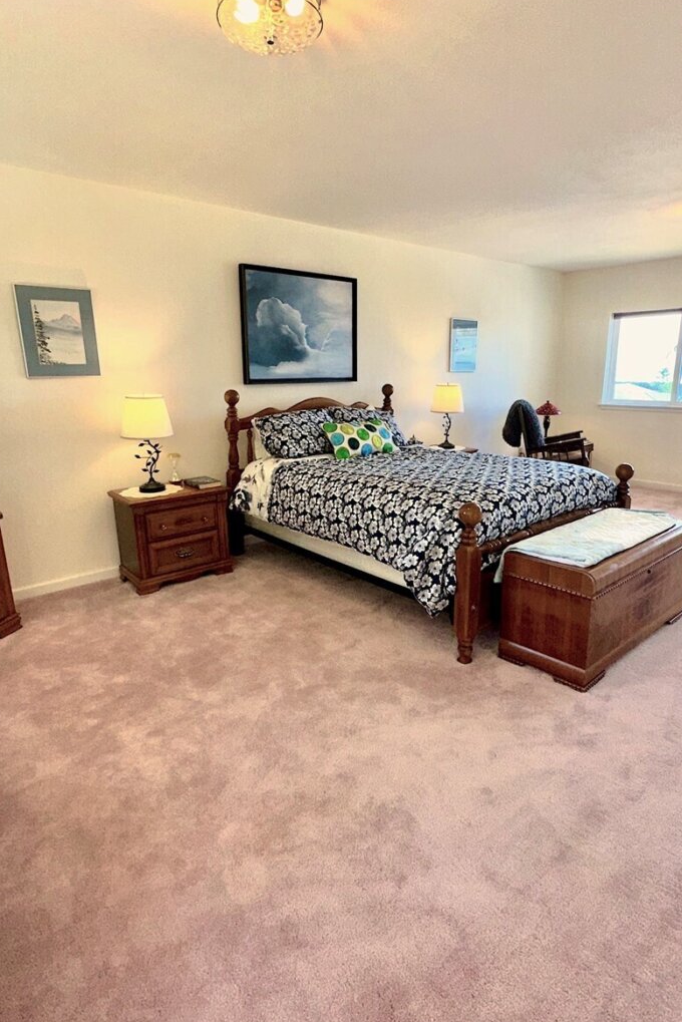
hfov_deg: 61.9
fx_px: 568
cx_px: 365
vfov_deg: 84.0
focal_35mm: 20
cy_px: 515
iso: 32
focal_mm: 2.22
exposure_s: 1/151
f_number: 2.2
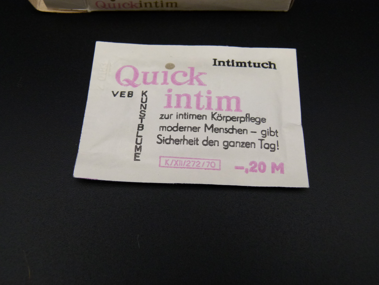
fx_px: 394
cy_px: 142
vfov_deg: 39.7
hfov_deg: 51.4
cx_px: 190
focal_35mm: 36
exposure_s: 1/250
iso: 200
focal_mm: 6.5
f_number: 3.6
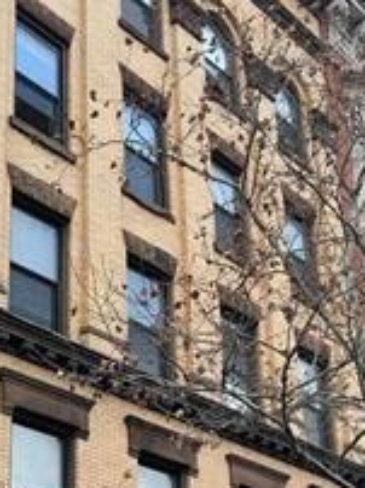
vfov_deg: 27.1
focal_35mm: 69
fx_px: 972
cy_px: 445
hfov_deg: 21.3
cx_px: 174
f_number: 2.2
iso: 25
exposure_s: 1/120
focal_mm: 4.15
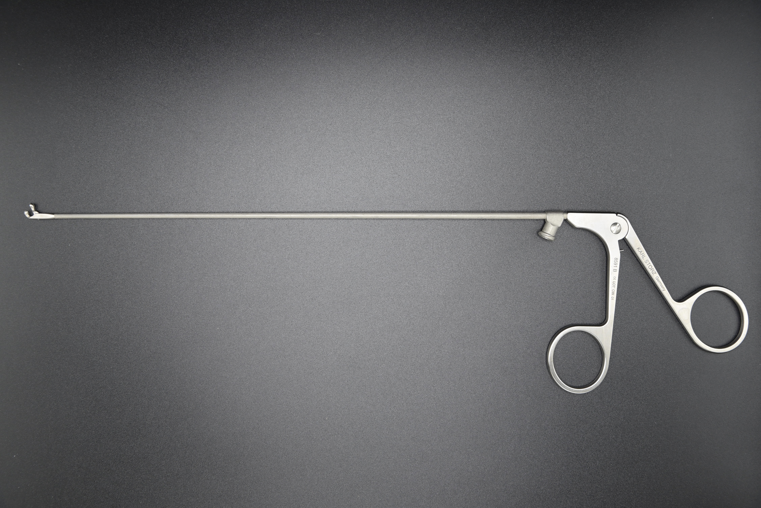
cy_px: 254
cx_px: 380
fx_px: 930
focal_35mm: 44
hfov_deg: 44.5
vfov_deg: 30.5
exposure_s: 1/125
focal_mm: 44
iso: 400
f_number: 5.6
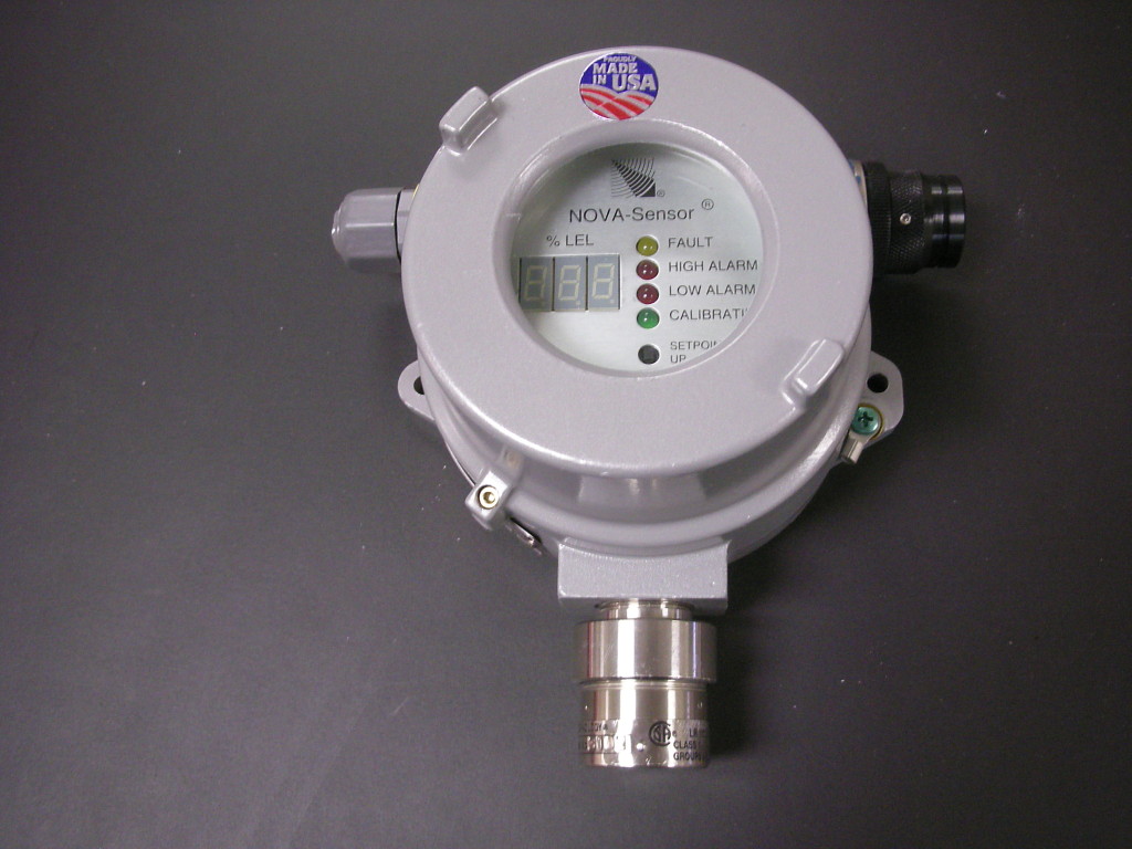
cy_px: 424
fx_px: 1145
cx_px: 566
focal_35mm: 35
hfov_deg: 52.6
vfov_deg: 40.7
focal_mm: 5.8
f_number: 2.8
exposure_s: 1/14.3
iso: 200
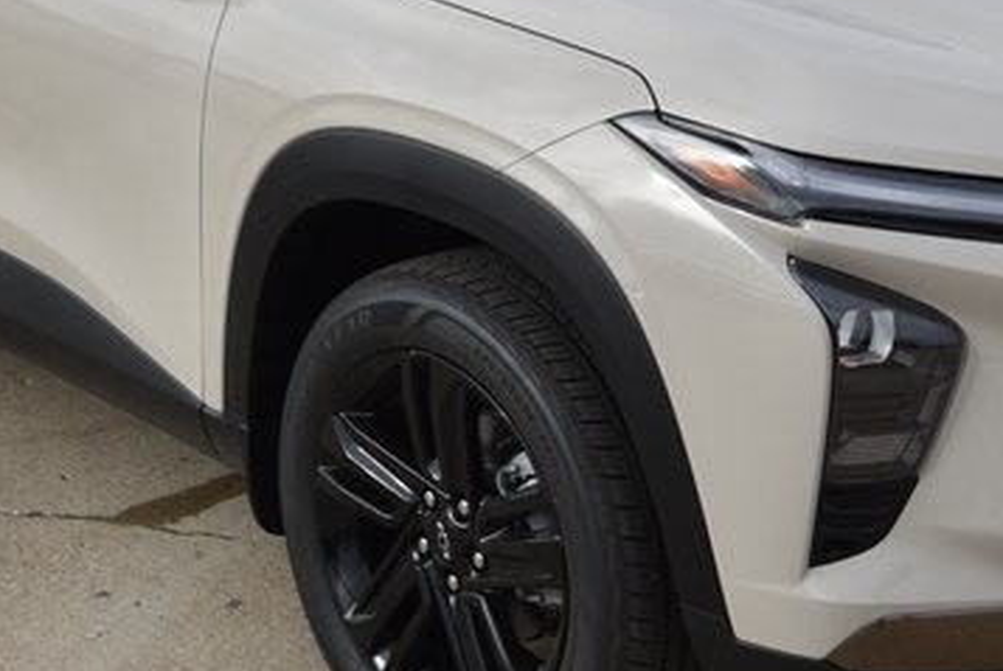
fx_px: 2399
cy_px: 25
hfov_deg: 23.6
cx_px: 510
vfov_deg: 15.7
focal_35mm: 86
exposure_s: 1/800
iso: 100
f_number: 4.5
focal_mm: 20
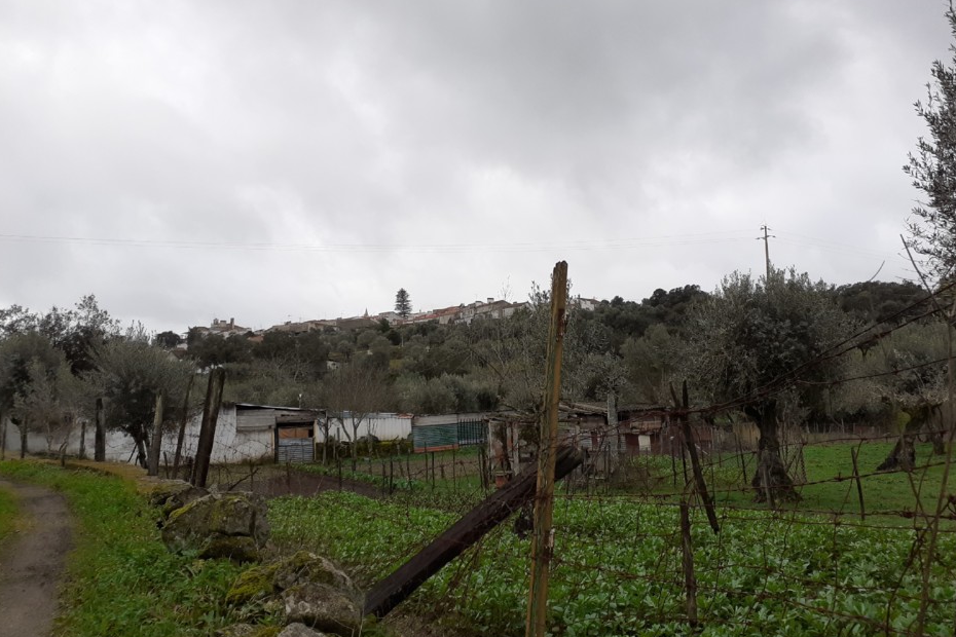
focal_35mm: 29
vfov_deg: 45.0
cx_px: 488
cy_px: 328
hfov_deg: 63.7
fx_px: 770
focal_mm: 3.6
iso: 40
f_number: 1.9
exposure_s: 1/986
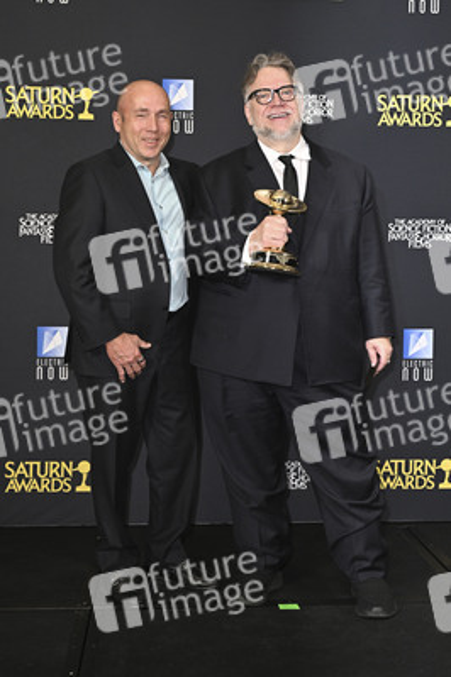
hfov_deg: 31.1
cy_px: 338
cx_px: 226
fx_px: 809
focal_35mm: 43
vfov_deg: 45.5
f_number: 5
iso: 2000
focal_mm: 43
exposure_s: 1/320
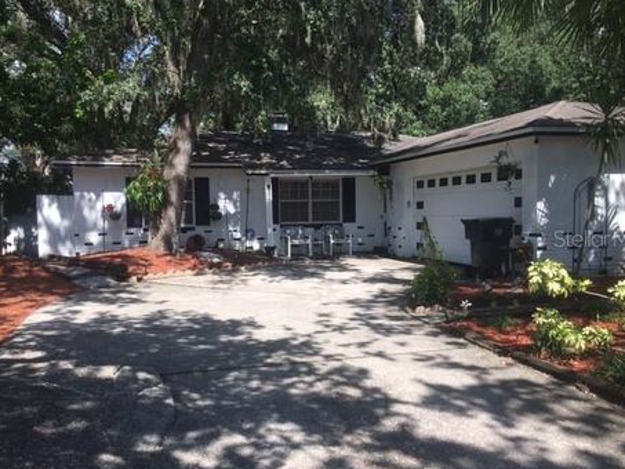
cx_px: 310
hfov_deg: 56.8
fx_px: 578
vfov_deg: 44.2
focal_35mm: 32
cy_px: 238
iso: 25
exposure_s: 1/746
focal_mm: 4.15
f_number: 2.2
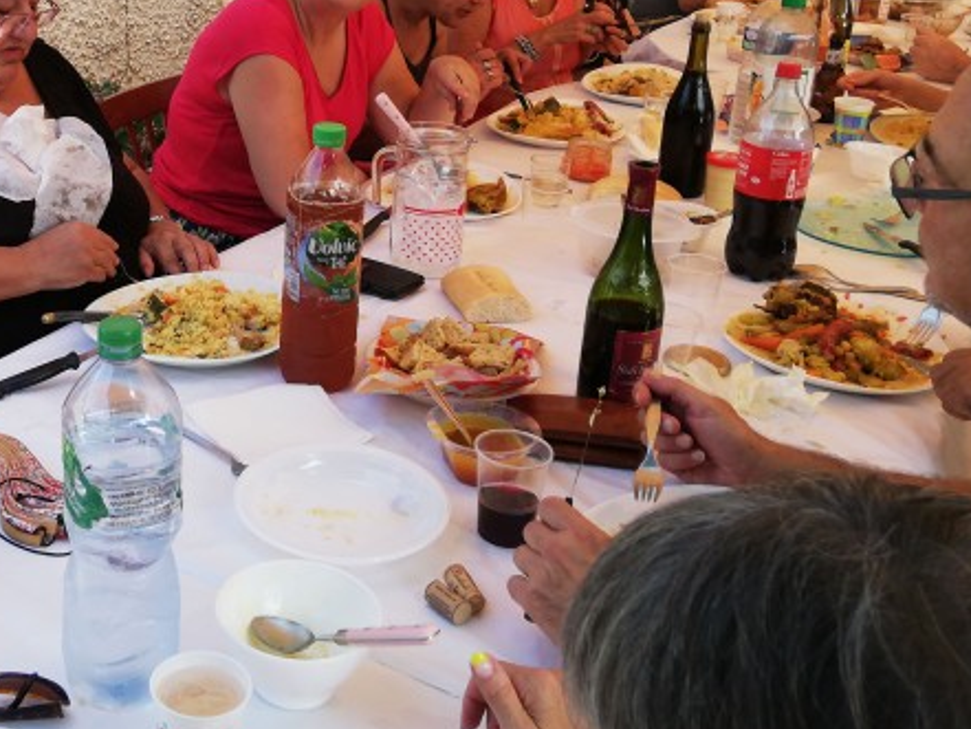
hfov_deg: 37.7
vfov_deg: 29.2
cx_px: 216
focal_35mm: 49
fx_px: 1375
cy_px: 178
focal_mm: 3.81
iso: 50
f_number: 2.2
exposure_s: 1/232
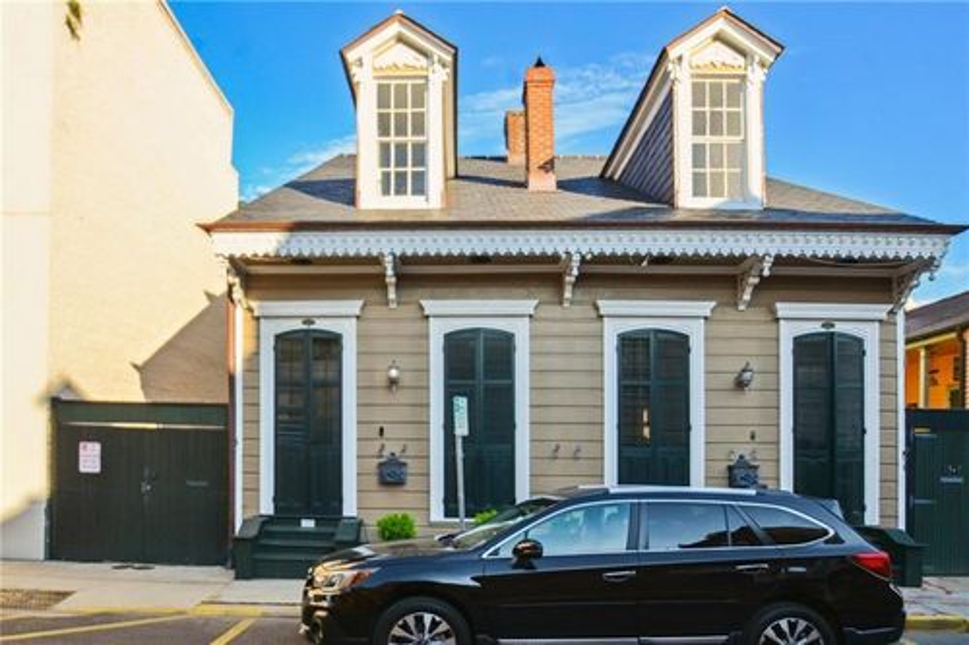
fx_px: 565
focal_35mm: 21
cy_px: 322
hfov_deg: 81.2
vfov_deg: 59.5
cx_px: 484
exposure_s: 1/320
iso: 400
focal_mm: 14
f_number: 10
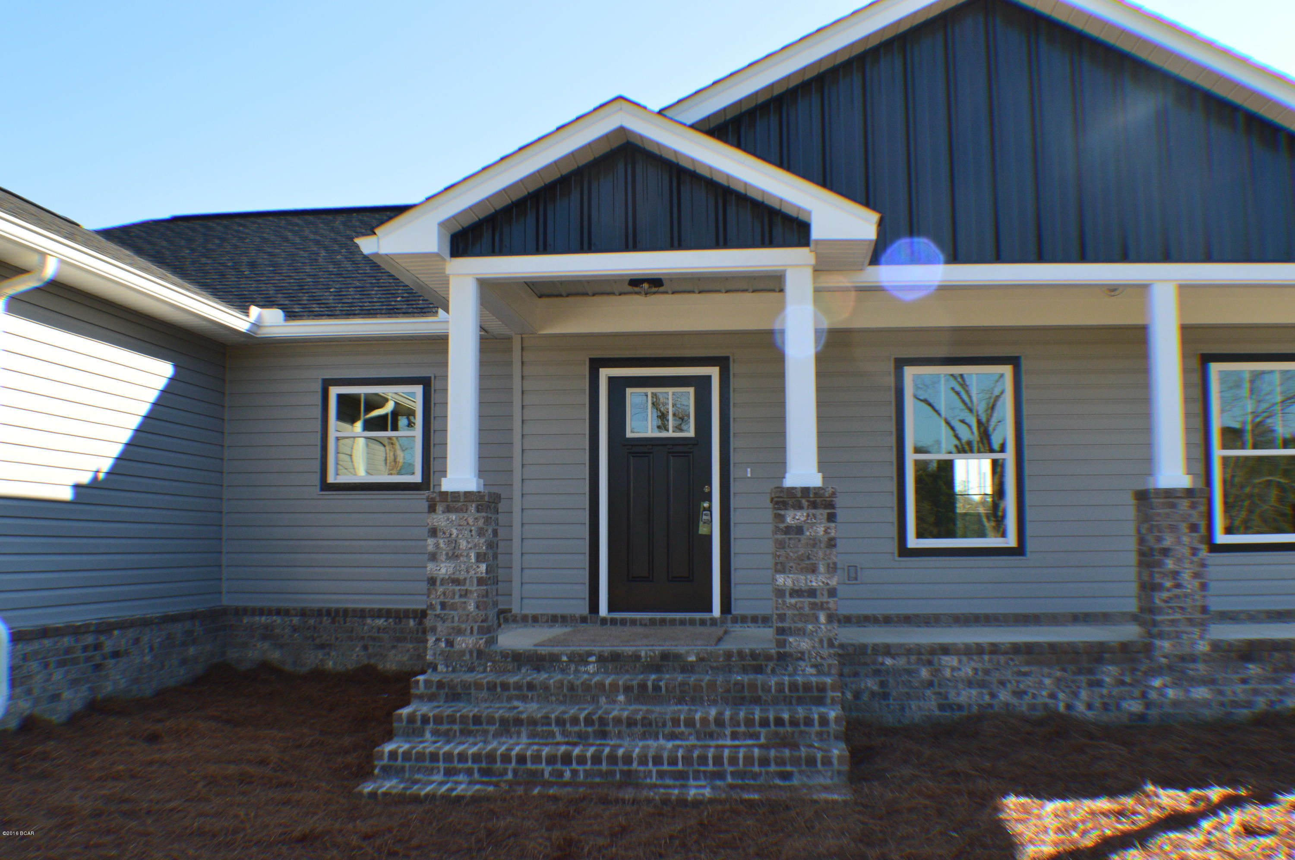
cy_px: 430
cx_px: 648
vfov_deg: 30.8
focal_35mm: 44
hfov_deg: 45.0
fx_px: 1563
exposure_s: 1/160
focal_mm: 29
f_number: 9
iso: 400
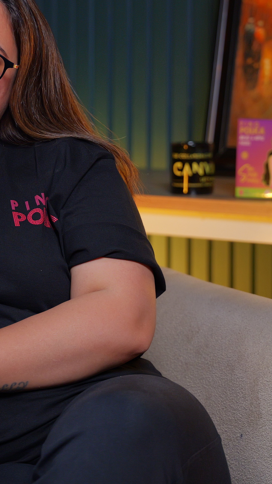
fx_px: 1590
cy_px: 116
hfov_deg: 9.8
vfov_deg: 17.2
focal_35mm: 124
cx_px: 75
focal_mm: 51
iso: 1000
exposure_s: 1/125
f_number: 2.8
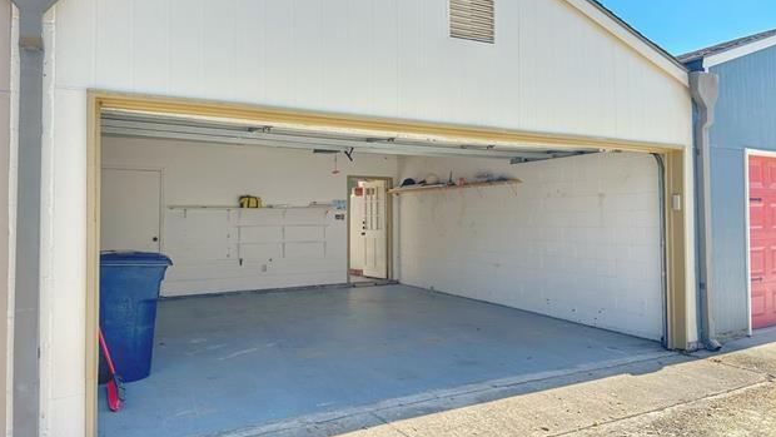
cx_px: 387
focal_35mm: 27
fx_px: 556
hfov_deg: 69.9
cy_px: 198
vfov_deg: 42.9
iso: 80
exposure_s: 1/2660
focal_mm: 6.86
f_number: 1.78
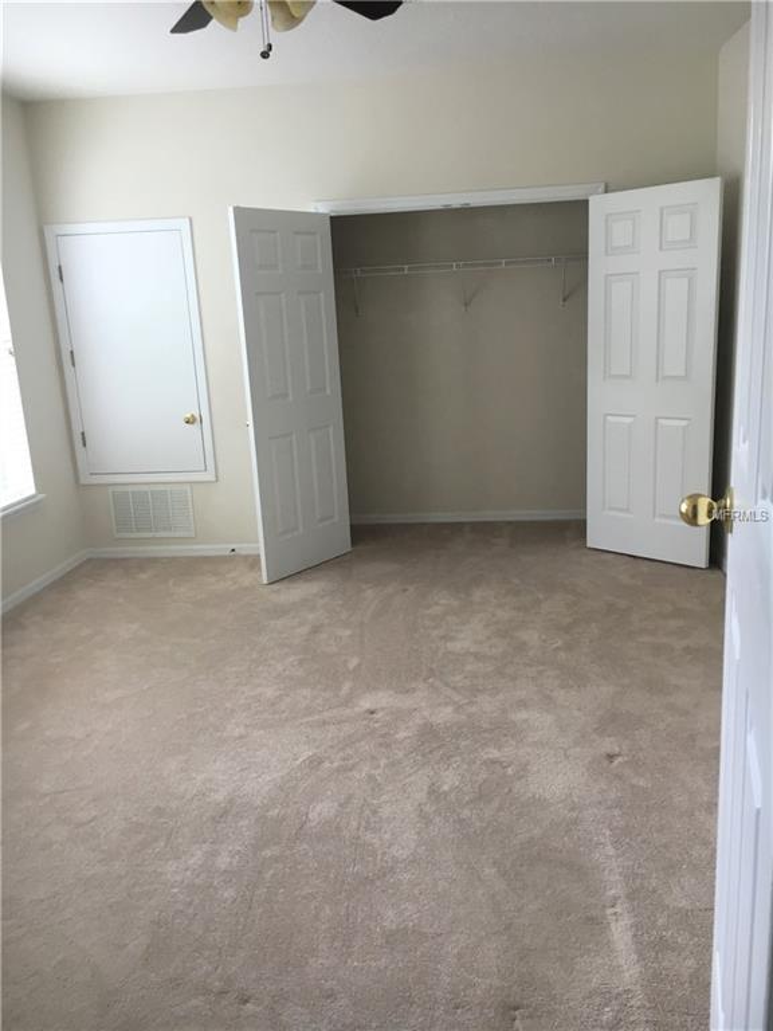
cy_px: 516
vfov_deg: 61.7
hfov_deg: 48.2
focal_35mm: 29
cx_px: 386
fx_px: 863
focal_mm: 4.15
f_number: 2.2
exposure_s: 1/30
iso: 50
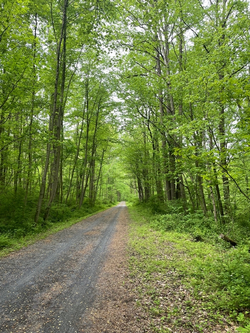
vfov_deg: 67.3
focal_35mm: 26
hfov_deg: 53.1
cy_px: 166
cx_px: 125
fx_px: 250
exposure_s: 1/403
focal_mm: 4.2
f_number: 1.6
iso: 32
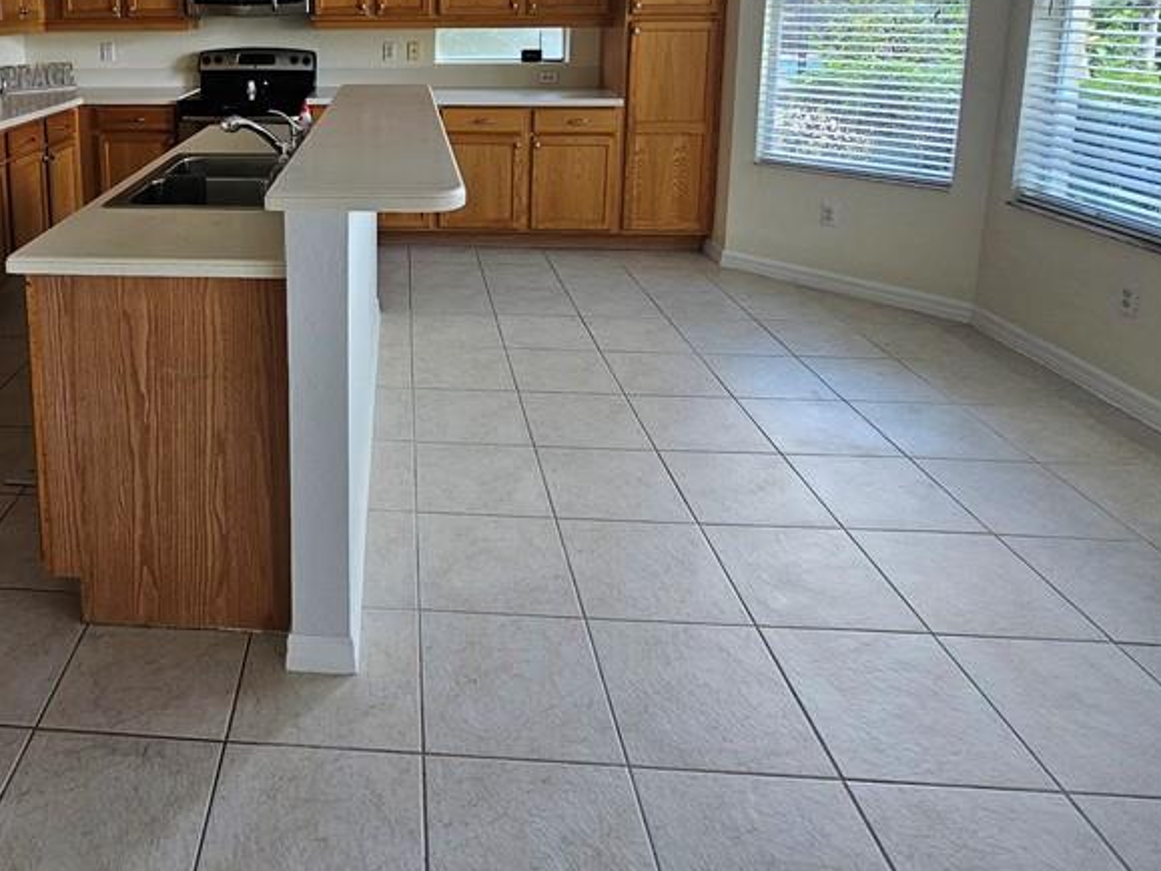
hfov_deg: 70.5
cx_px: 337
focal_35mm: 23
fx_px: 771
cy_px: 132
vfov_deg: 53.5
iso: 160
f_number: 2.2
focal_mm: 2.2
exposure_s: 1/77.4
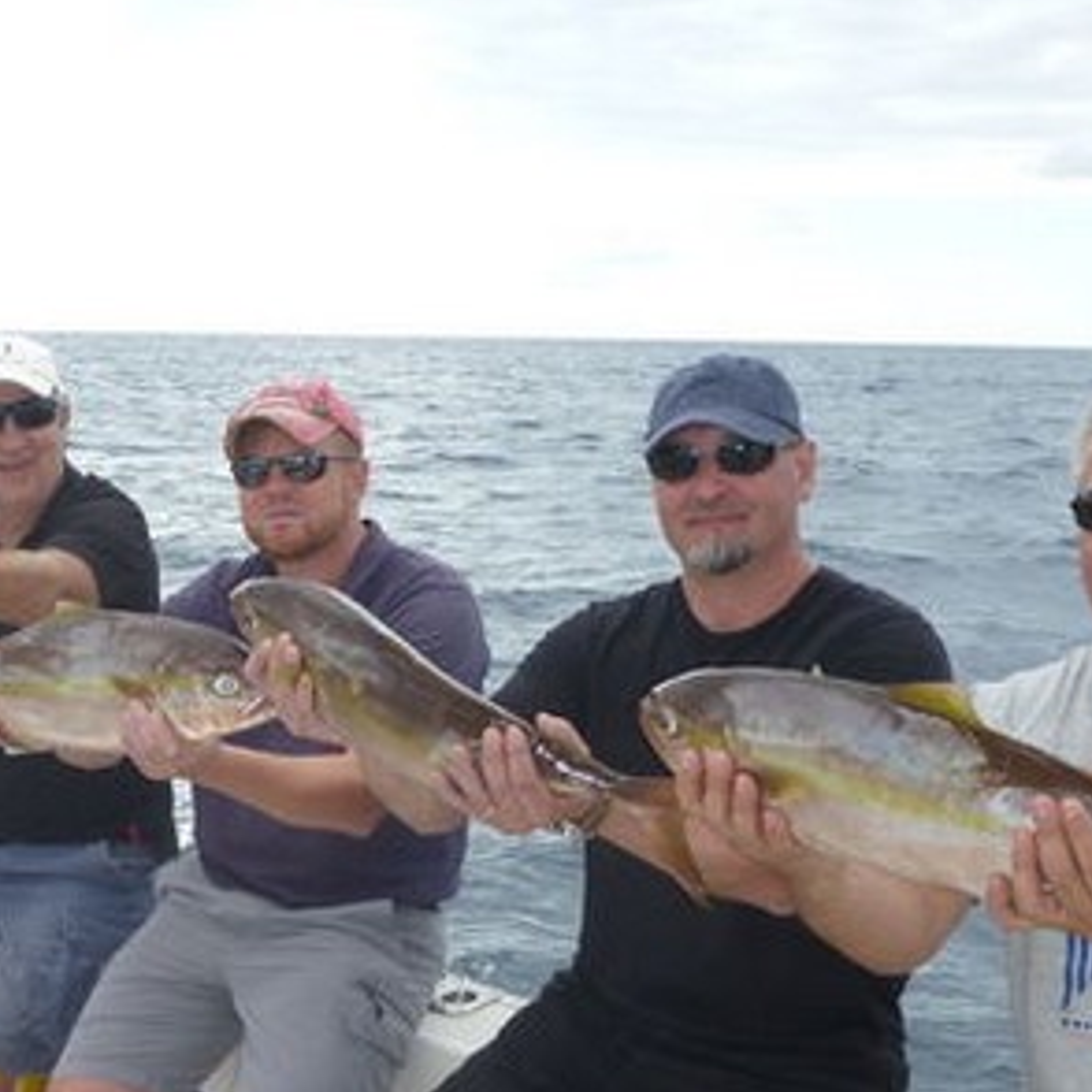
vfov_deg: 32.0
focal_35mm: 53
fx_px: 1892
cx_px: 156
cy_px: 698
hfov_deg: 31.0
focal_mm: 4.9
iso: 100
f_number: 3.3
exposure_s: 1/500
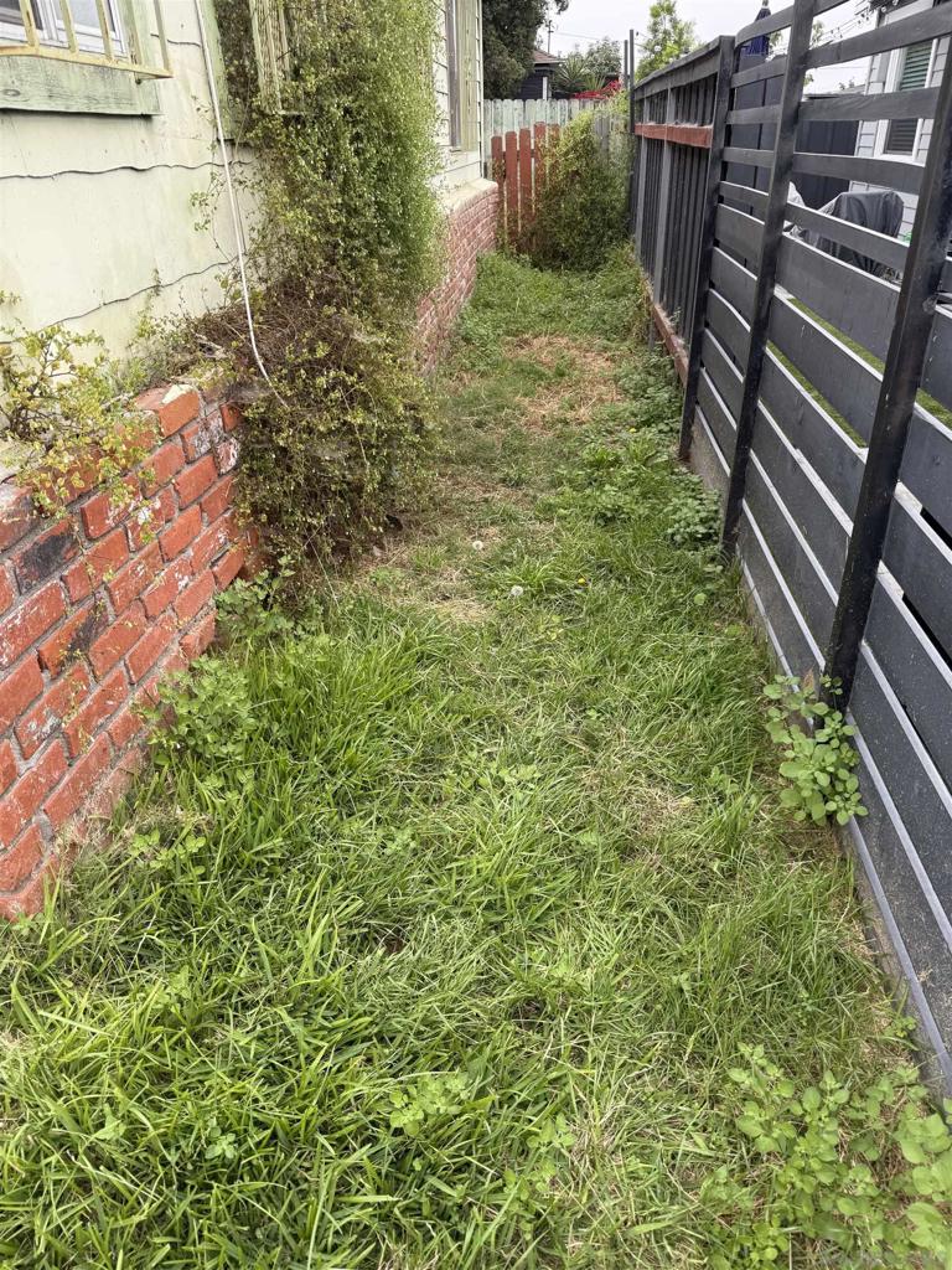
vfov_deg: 71.6
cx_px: 476
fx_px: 880
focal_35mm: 24
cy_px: 635
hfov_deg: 56.8
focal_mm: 6.76
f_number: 1.78
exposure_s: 1/780
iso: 80
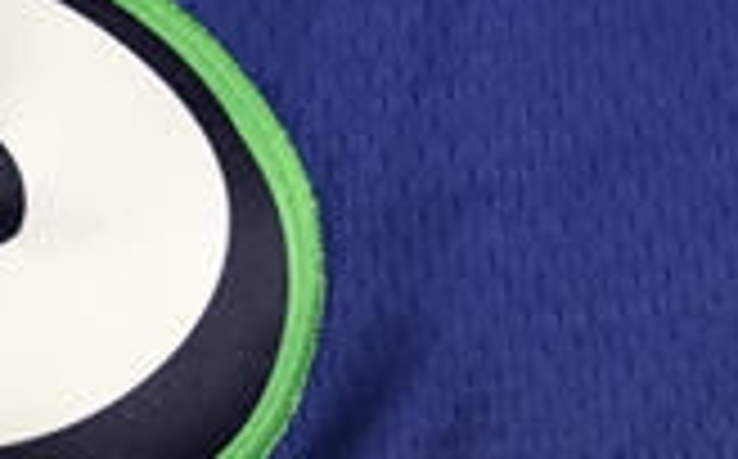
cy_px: 585
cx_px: -662
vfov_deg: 8.9
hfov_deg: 12.9
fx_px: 2912
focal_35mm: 145
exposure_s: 1/100
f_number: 1.8
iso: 40
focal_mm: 3.99
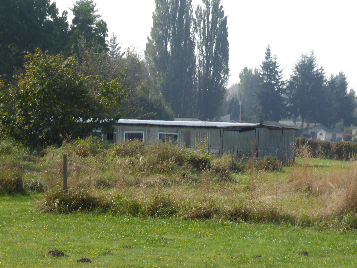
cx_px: 178
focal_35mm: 135
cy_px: 134
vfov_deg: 11.0
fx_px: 1392
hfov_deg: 14.6
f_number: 5.3
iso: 80
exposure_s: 1/200
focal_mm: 24.2
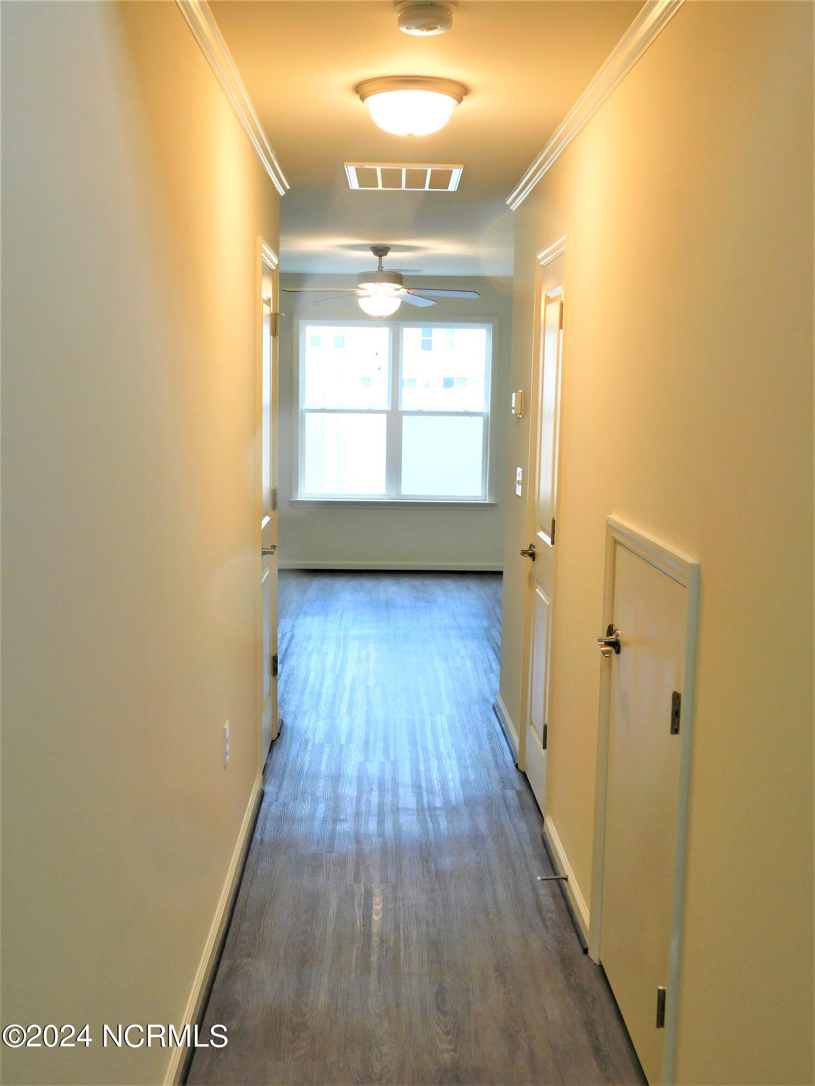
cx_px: 408
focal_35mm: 36
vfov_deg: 51.4
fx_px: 1130
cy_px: 543
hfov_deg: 39.7
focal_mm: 6.3
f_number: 3.5
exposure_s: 1/30
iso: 160
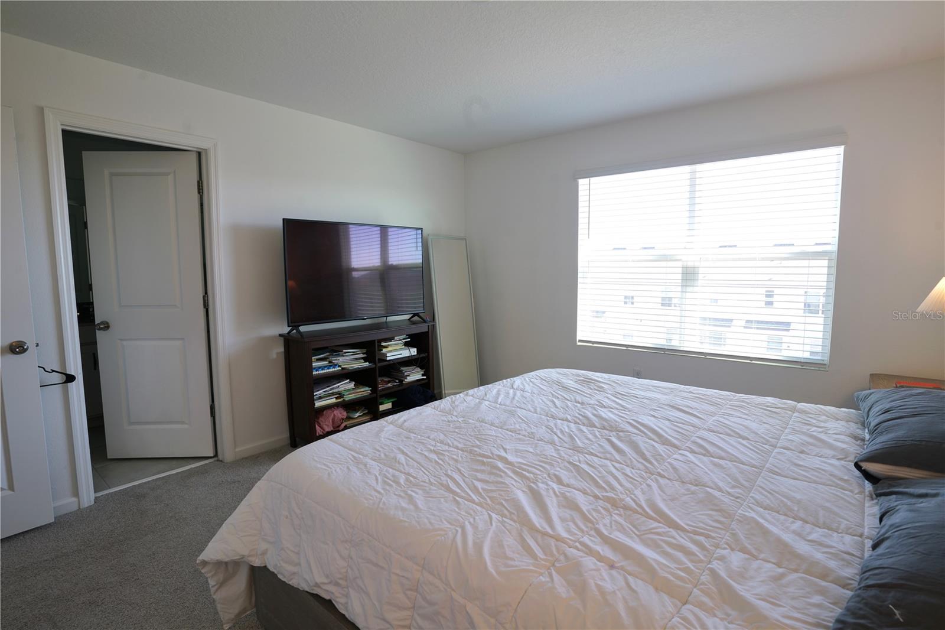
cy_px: 315
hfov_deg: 93.3
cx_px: 472
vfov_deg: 70.4
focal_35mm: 17
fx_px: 446
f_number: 8
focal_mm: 17
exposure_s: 1/13
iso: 125
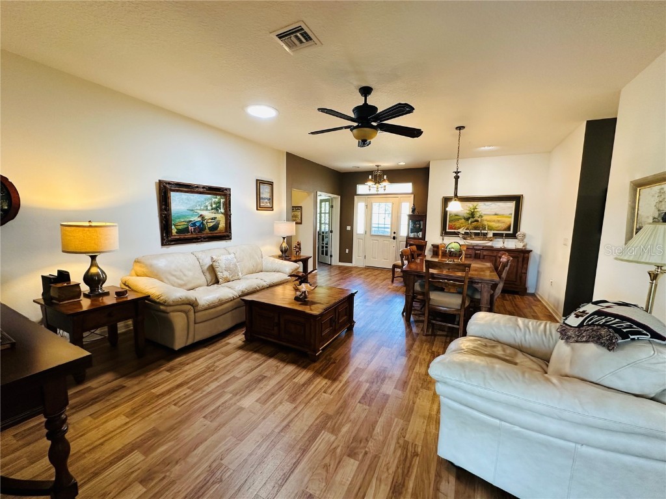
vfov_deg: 85.7
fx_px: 269
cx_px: 333
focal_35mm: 14
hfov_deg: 102.1
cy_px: 250
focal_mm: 2.22
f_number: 2.2
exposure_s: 1/60
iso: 160
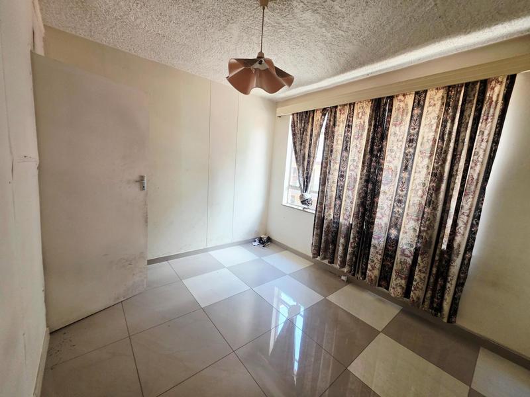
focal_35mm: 13
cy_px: 198
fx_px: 199
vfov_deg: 89.9
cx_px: 265
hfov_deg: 106.2
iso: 200
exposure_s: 1/120
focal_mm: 2.2
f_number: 1.9
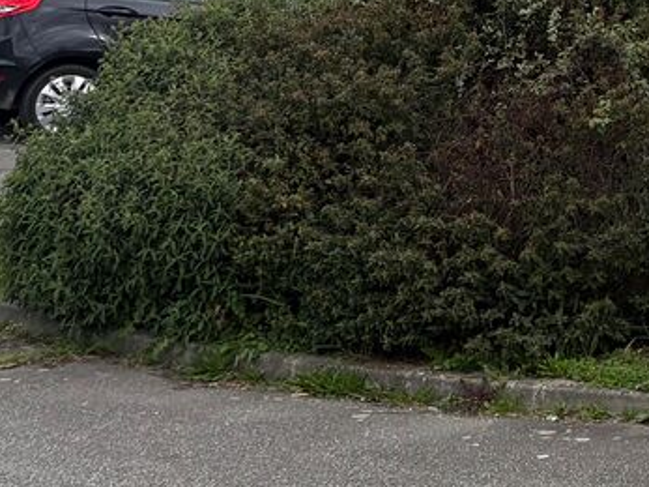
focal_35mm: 120
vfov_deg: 11.7
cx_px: 1135
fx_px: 2249
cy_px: -294
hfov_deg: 14.6
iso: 50
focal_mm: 5.96
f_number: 1.6
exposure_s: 1/2364
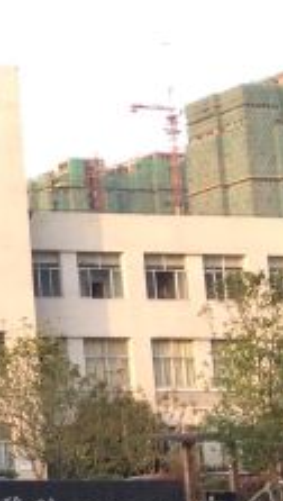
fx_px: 1316
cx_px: -445
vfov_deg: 21.5
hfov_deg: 10.3
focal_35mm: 99
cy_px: 259
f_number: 2.2
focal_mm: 4.15
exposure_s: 1/102
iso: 32
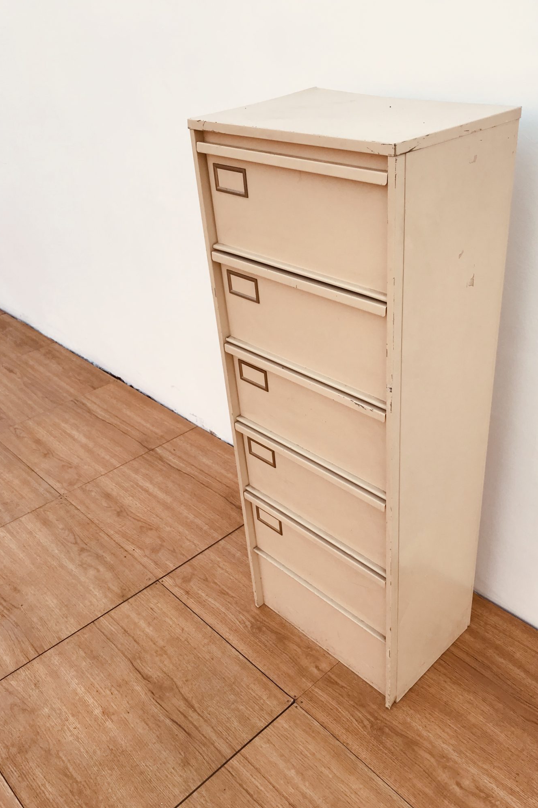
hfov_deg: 43.5
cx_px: 302
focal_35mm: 30
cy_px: 413
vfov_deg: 61.9
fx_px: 673
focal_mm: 3.99
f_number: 1.8
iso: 20
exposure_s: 1/383
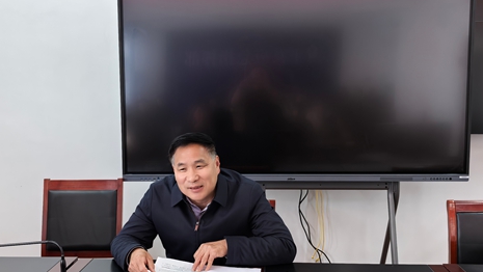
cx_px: 221
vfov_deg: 24.4
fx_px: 628
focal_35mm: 49
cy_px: 157
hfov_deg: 42.0
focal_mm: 5.75
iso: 200
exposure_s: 1/100
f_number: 2
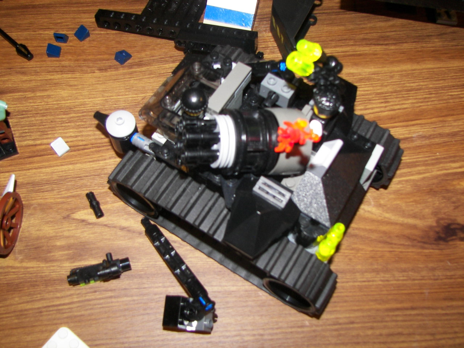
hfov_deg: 51.4
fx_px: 483
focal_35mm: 36
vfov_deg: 39.7
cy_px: 174
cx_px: 232
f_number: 2.8
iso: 100
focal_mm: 6
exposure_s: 1/30
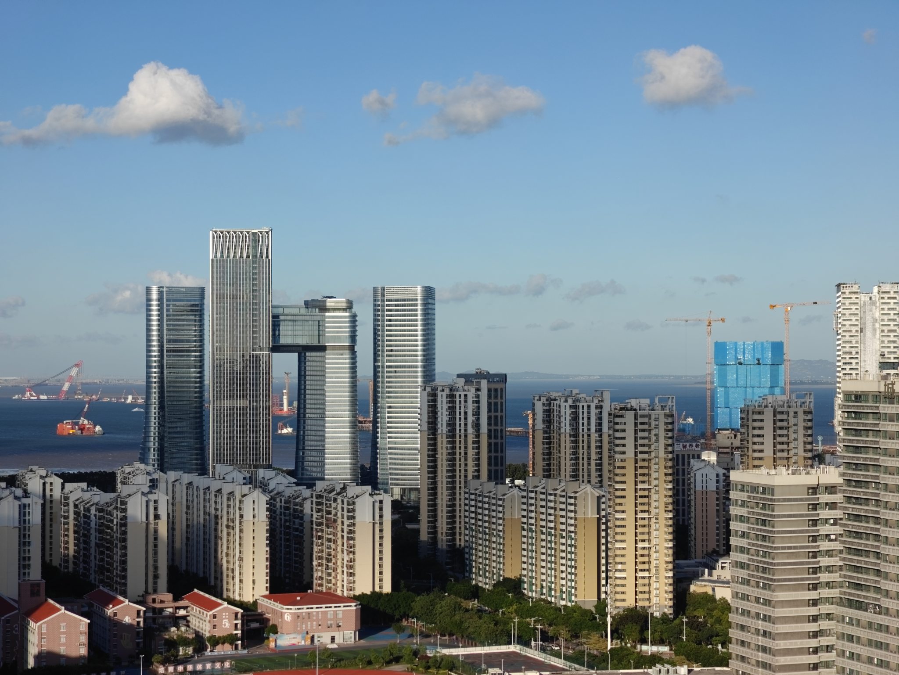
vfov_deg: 21.0
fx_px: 1819
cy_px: 338
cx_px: 450
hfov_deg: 27.8
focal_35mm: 70
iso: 50
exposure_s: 1/474
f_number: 2.6
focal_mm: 13.3
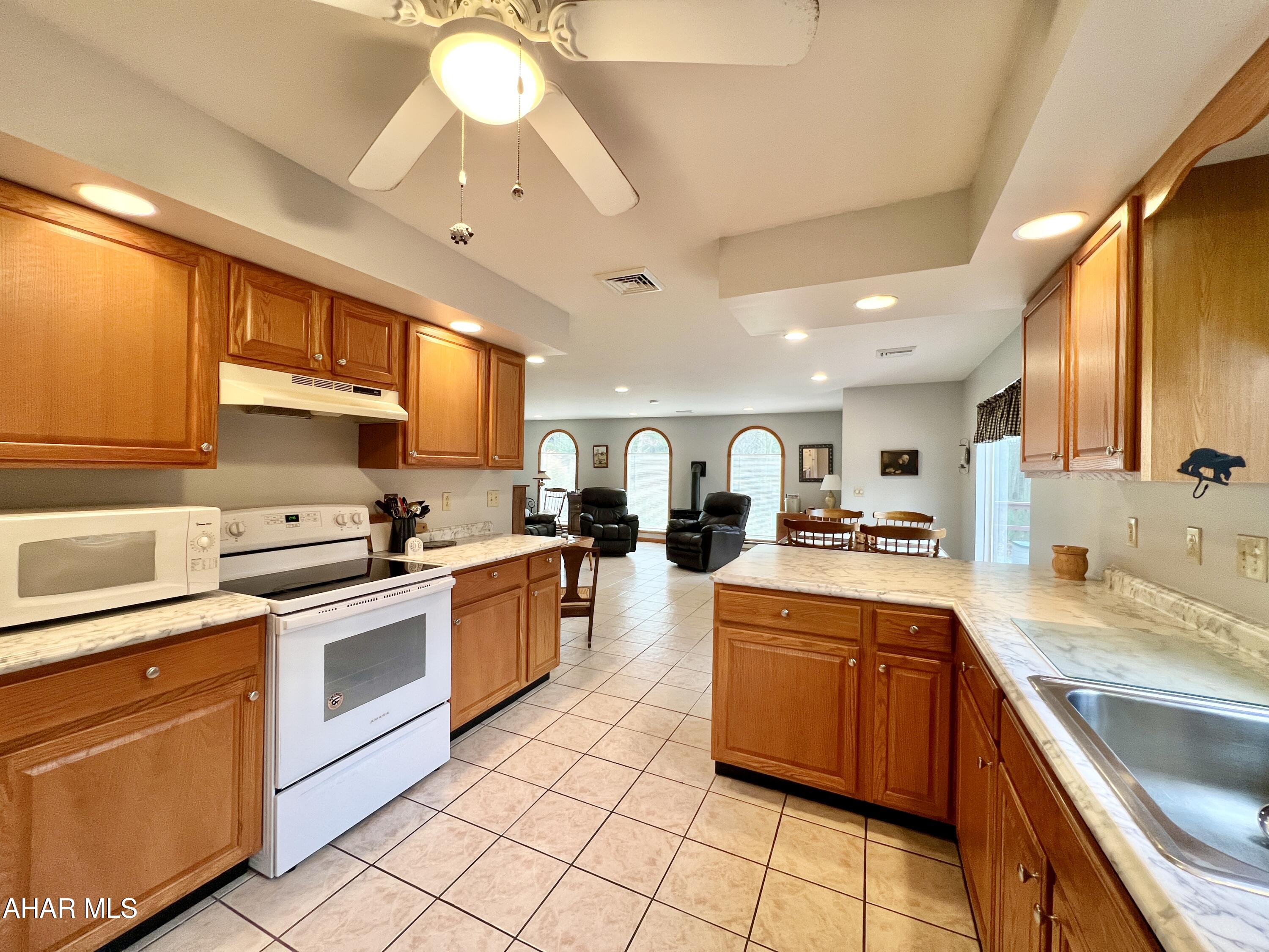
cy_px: 476
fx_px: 477
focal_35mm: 13
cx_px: 634
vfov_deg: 89.9
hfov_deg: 106.2
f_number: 1.8
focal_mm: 1.57
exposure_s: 1/120
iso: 160
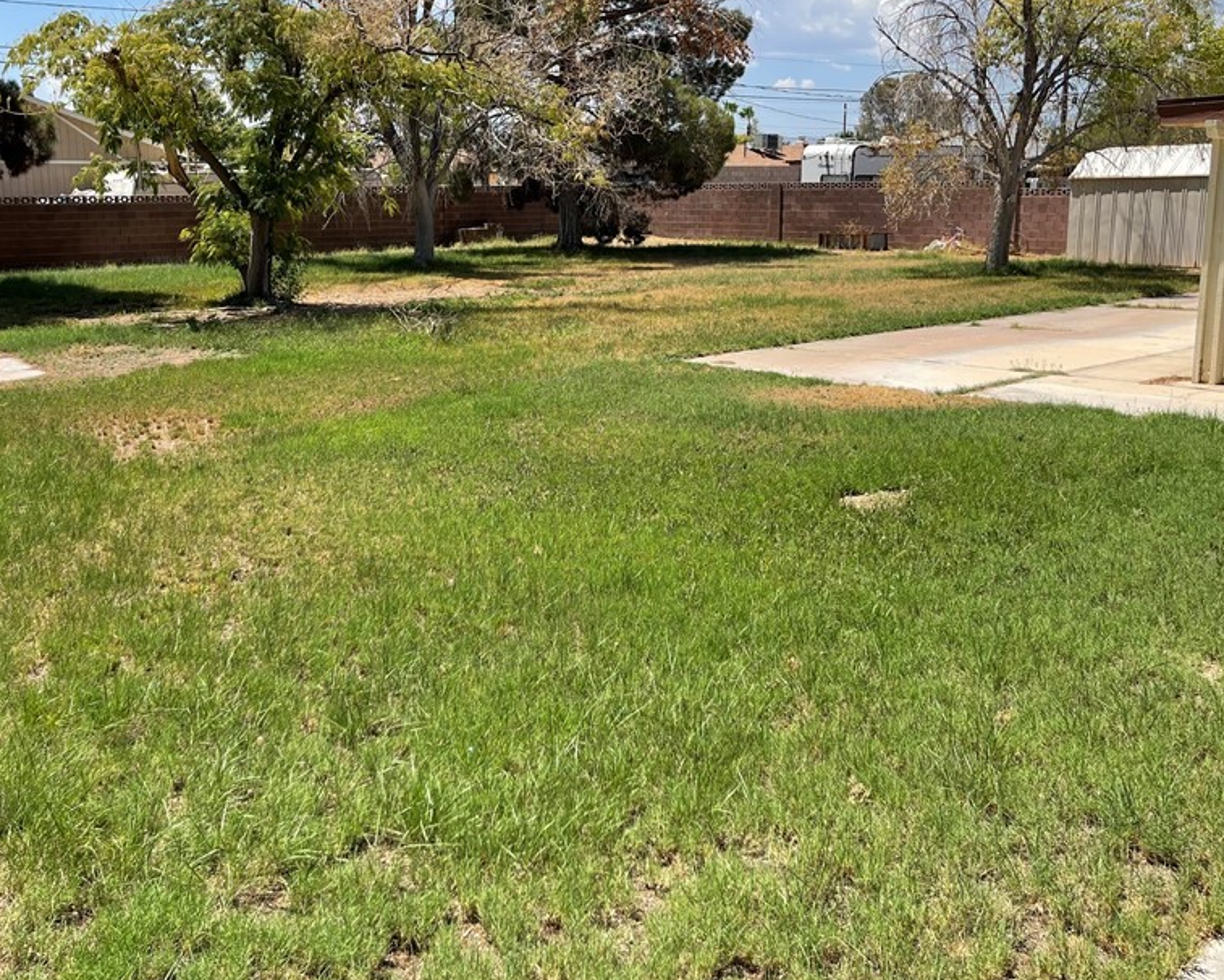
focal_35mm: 33
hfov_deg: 54.0
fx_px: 1196
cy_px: 403
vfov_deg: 44.4
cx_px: 532
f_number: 1.6
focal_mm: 5.1
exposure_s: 1/3086
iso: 32
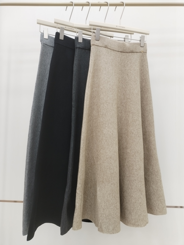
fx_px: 206
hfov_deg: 48.2
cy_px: 122
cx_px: 92
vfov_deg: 61.7
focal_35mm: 29
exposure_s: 1/50
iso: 174
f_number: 1.8
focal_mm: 4.75
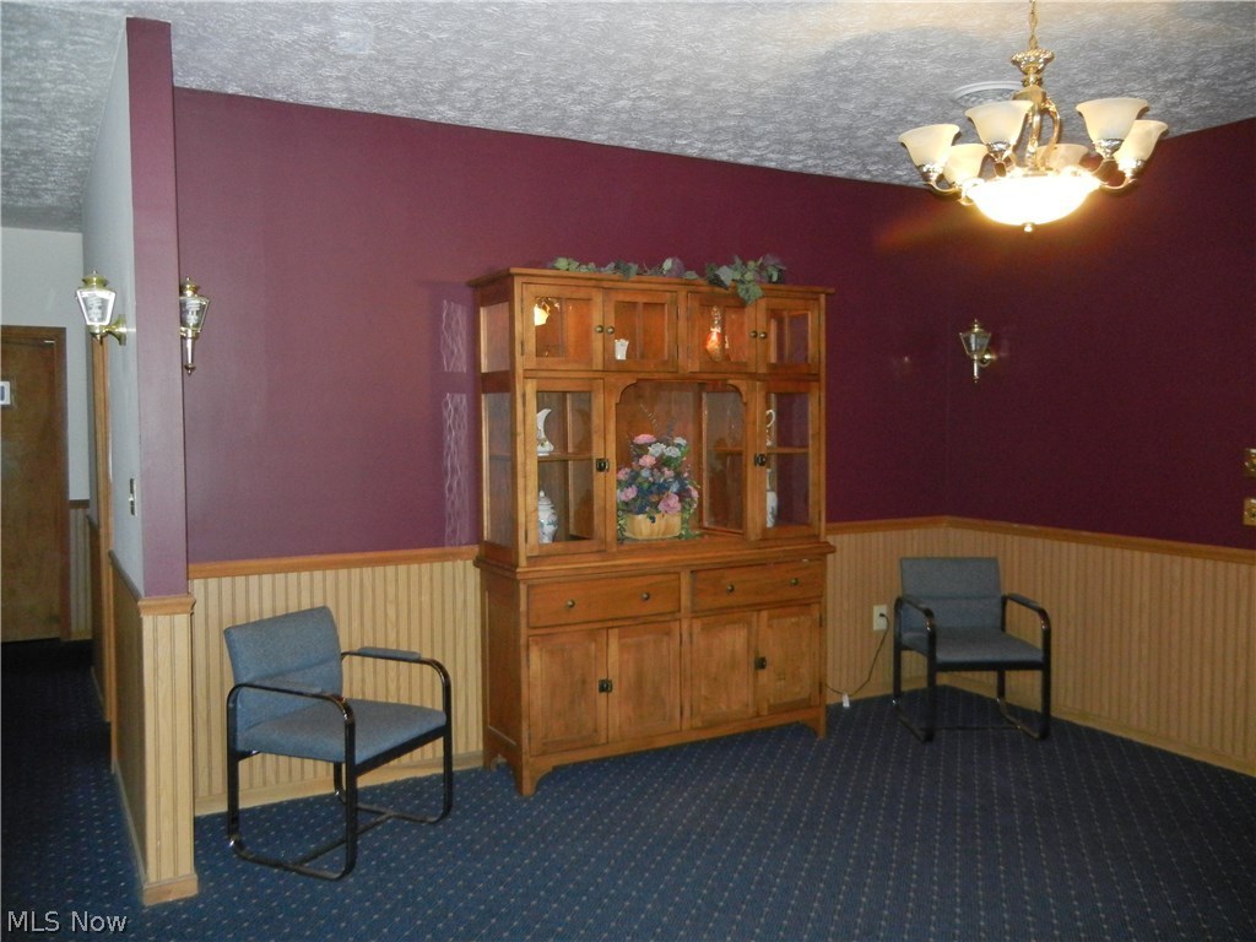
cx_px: 628
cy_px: 471
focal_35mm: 30
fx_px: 1089
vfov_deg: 46.8
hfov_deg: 60.0
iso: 800
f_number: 3.5
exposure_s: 1/30
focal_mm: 5.4
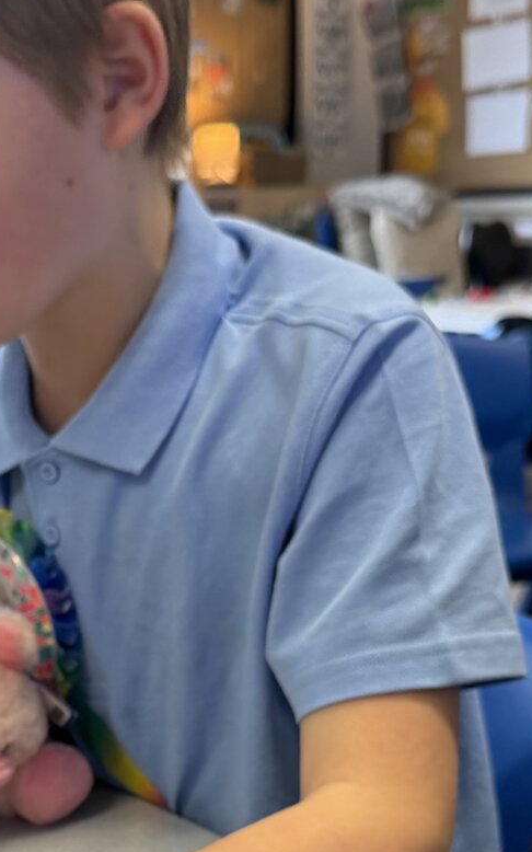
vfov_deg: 29.6
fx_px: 1555
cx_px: 160
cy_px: 740
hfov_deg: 19.3
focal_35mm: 67
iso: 250
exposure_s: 1/100
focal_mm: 6.76
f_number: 1.78
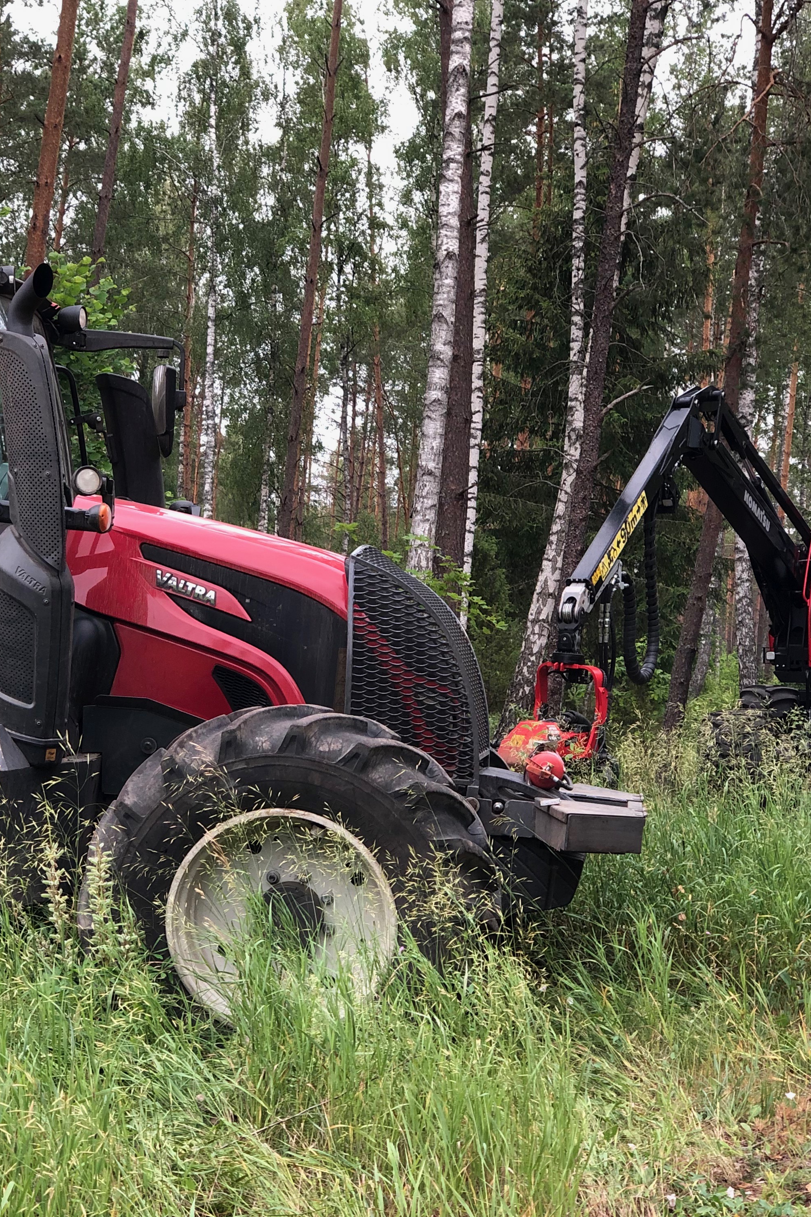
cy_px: 602
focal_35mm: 73
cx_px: 303
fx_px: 2467
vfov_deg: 27.7
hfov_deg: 18.6
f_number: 2.4
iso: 25
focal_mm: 6
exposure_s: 1/60
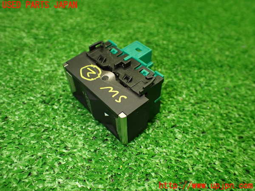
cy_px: 96
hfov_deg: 60.0
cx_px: 128
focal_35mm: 30
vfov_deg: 46.8
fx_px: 221
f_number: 2.3
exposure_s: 1/125
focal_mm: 5.4
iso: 400
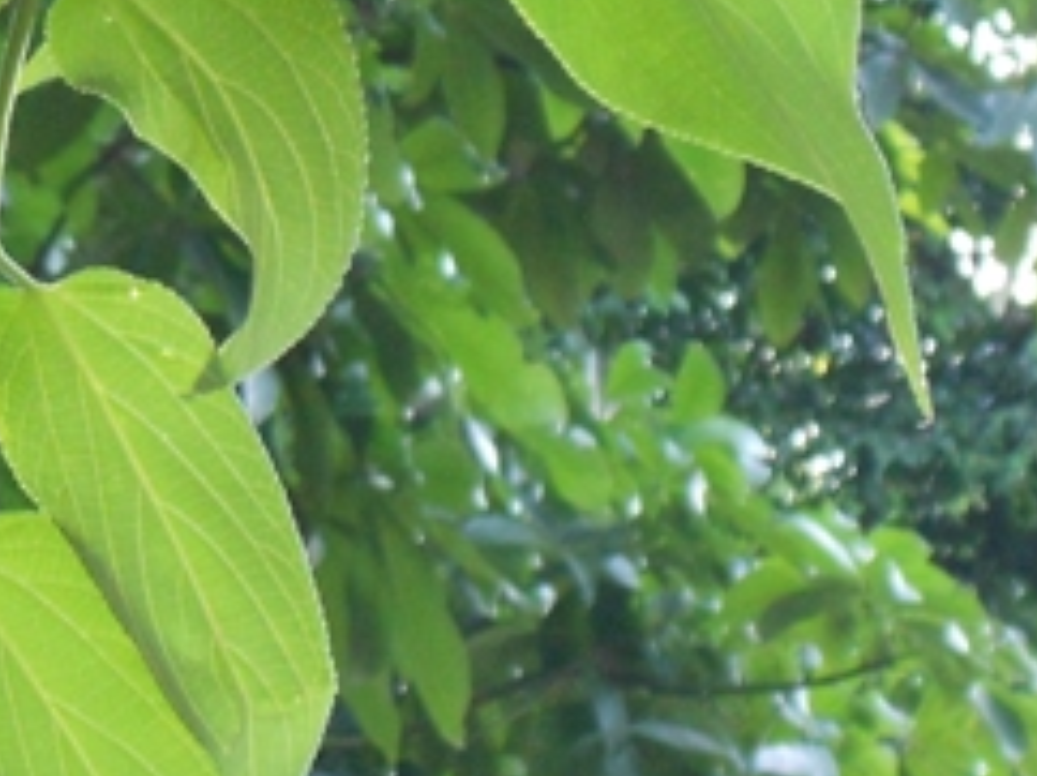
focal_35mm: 182
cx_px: -114
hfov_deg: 10.7
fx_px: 5447
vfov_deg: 8.1
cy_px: 352
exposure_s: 1/30
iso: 400
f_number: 5.3
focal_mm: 11.6
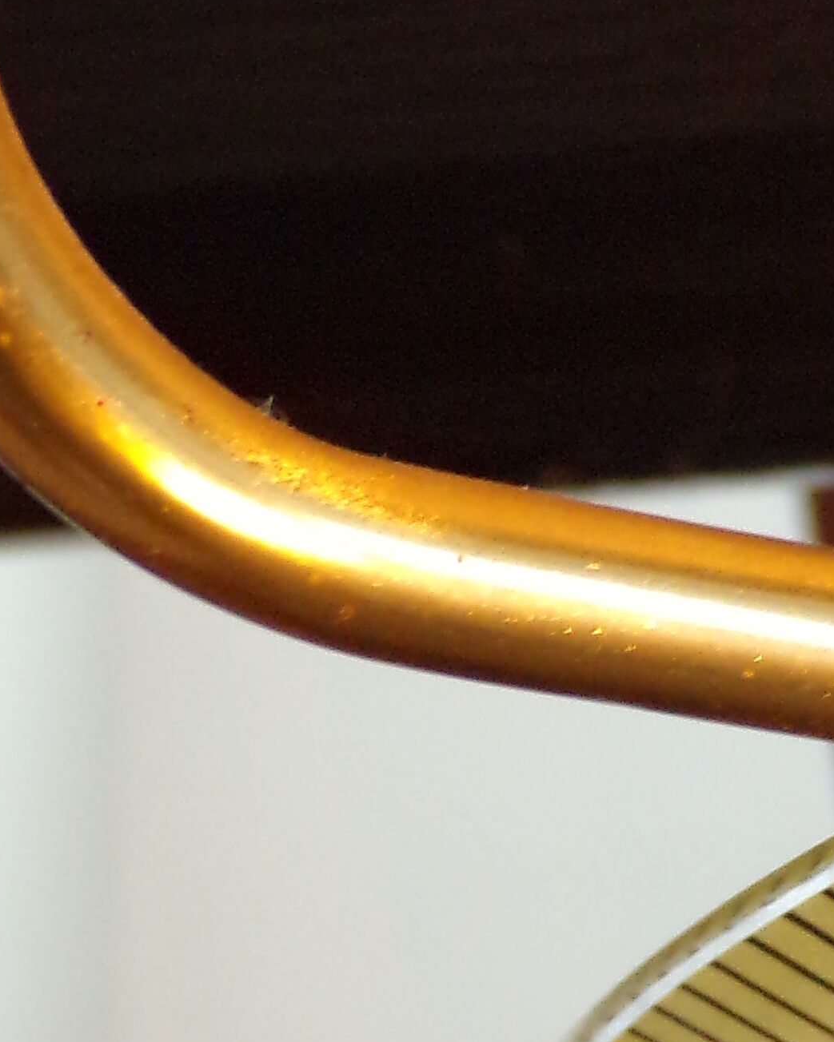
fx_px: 5215
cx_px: 952
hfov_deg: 9.0
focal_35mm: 169
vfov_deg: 11.4
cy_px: 643
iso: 341
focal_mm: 8.7
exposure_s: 1/17
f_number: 3.5
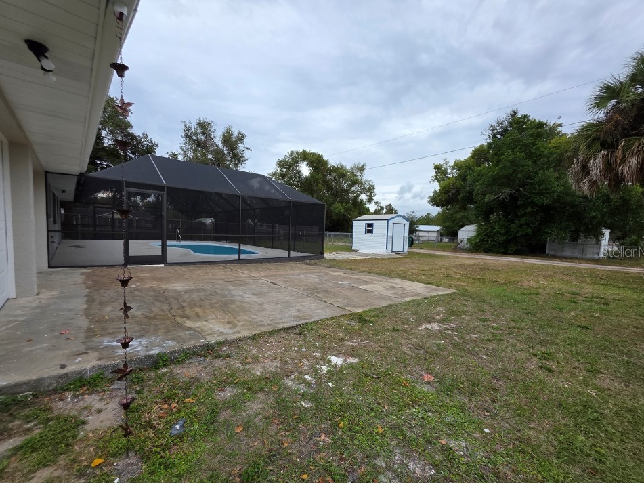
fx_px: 260
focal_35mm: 14
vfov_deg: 85.6
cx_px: 318
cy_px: 251
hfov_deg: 102.1
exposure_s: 1/435
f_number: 1.9
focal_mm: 2.2
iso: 40
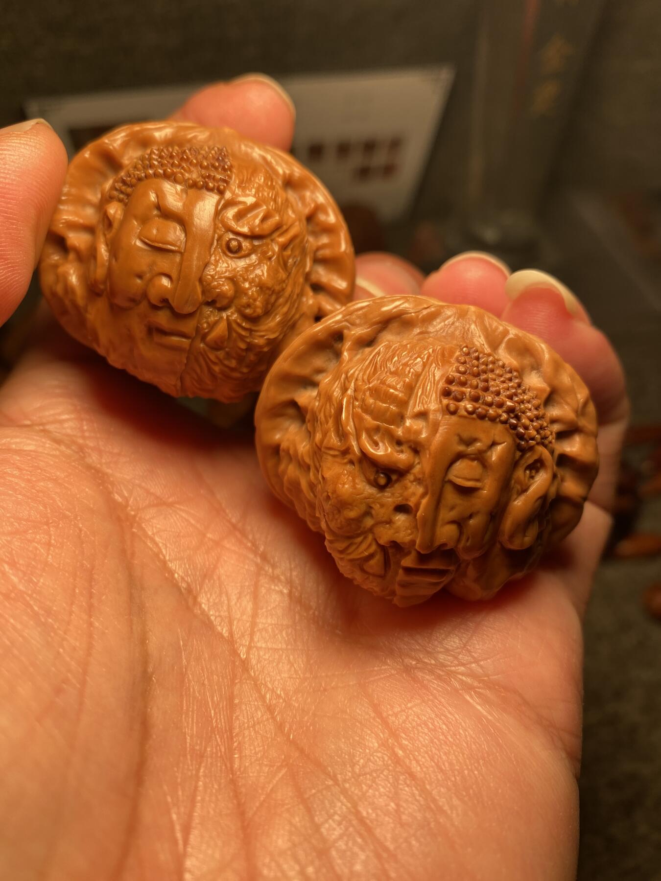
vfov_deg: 69.4
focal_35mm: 25
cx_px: 330
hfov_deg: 54.9
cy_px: 440
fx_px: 637
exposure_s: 1/323
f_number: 1.8
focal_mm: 4.25
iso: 32
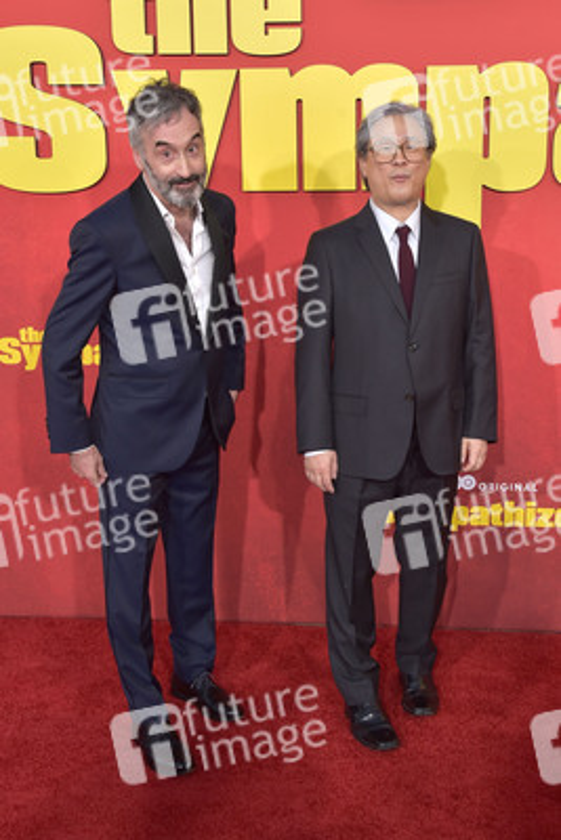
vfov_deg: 46.4
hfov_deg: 31.9
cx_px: 280
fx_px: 981
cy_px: 420
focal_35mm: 42
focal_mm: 42
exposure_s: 1/1250
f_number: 6.3
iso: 1250
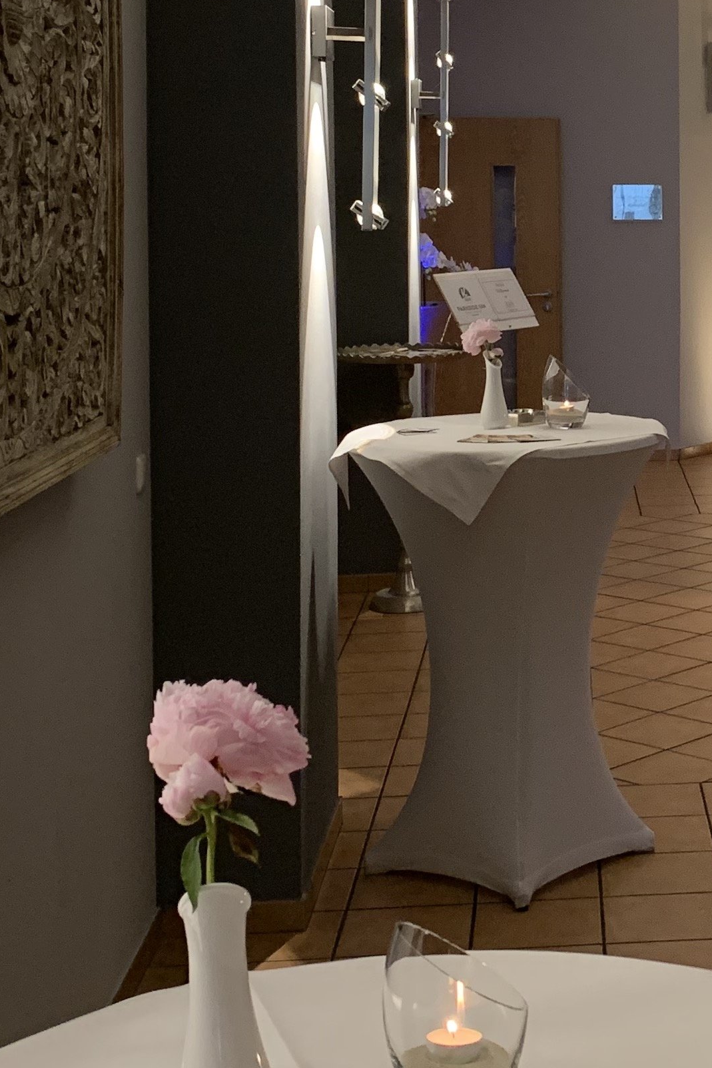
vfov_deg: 29.2
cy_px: 264
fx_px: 2017
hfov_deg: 19.0
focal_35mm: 68
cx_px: 828
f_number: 1.8
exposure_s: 1/49
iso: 160
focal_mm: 4.25
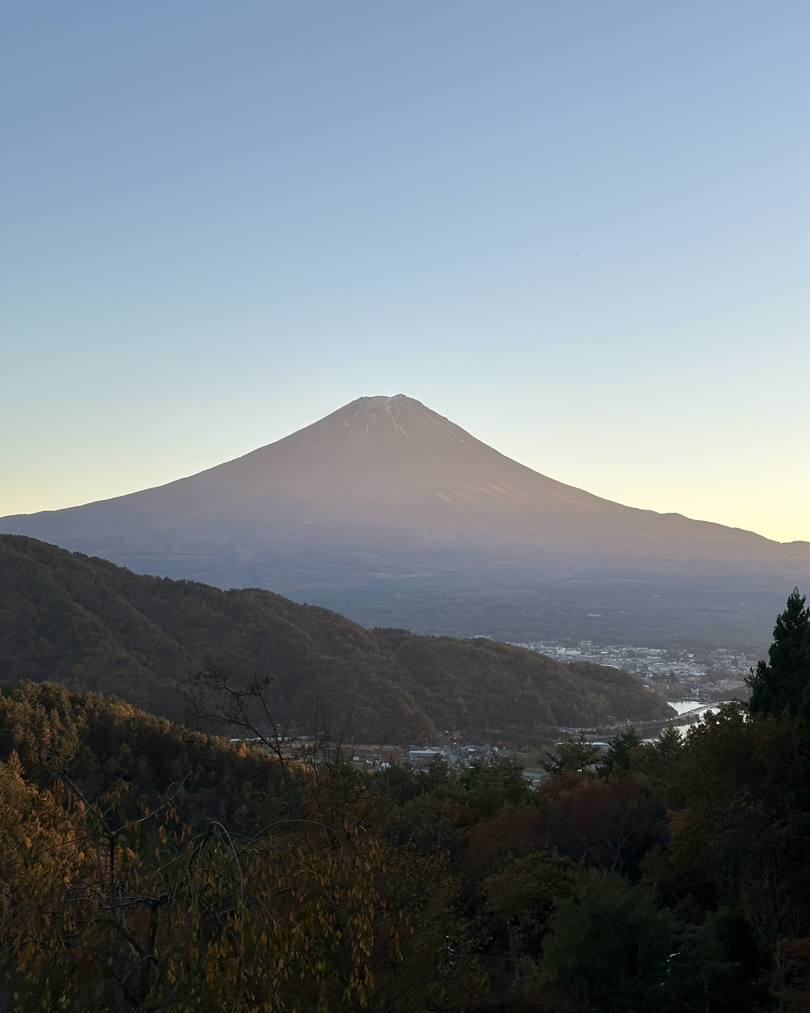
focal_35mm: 51
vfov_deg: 36.6
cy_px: 468
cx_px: 409
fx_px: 1528
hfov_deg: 29.7
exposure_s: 1/797
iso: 64
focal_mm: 6.86
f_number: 1.78
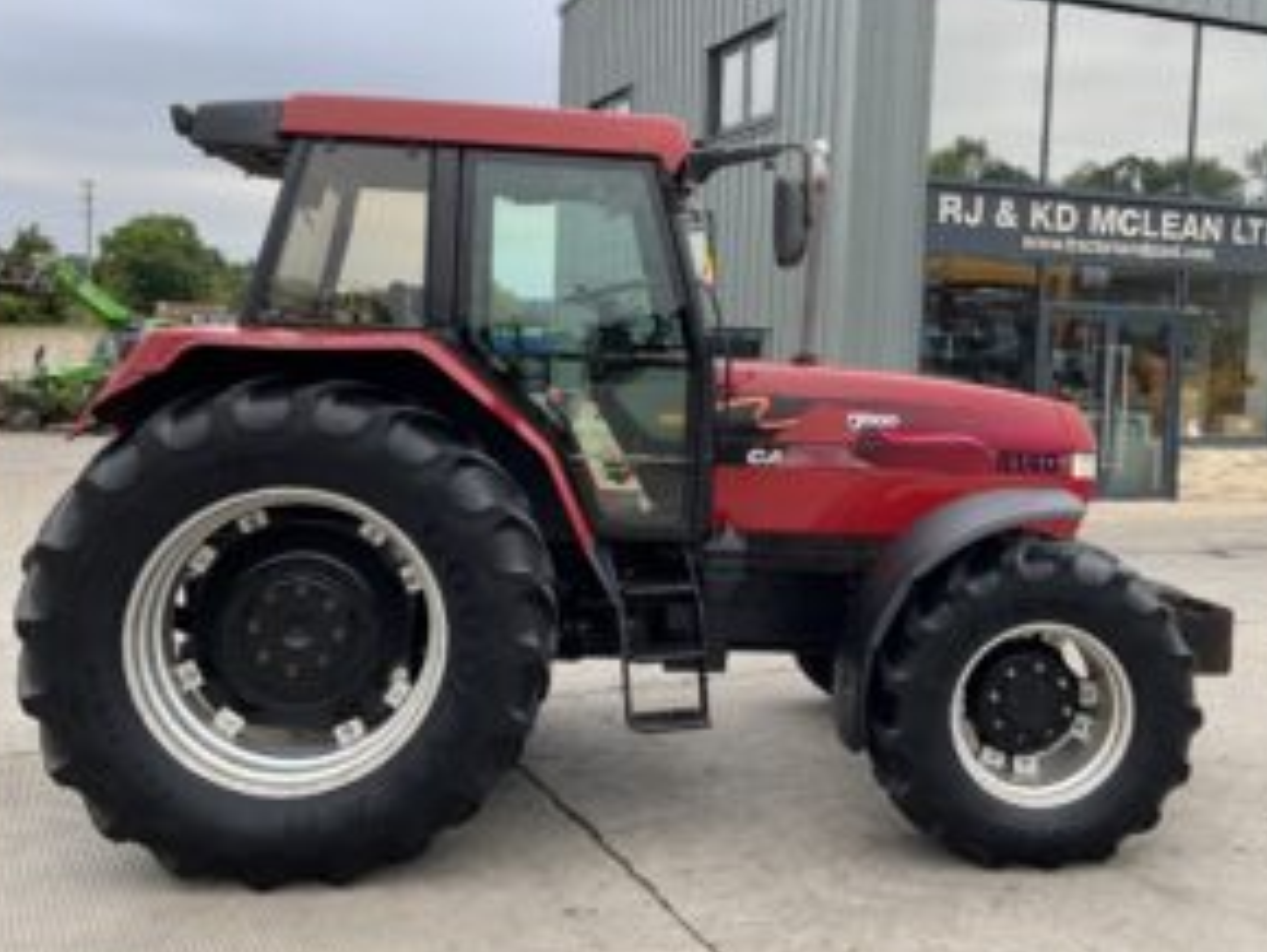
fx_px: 1319
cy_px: 410
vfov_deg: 39.6
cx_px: 721
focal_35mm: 36
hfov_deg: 51.2
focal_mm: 3
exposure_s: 1/122
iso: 25
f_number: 1.8
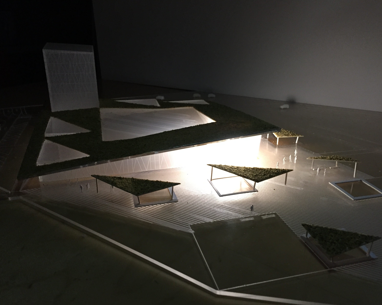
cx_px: 201
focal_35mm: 31
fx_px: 350
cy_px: 155
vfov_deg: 47.1
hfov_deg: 57.1
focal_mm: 4.15
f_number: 2.2
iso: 250
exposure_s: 1/20
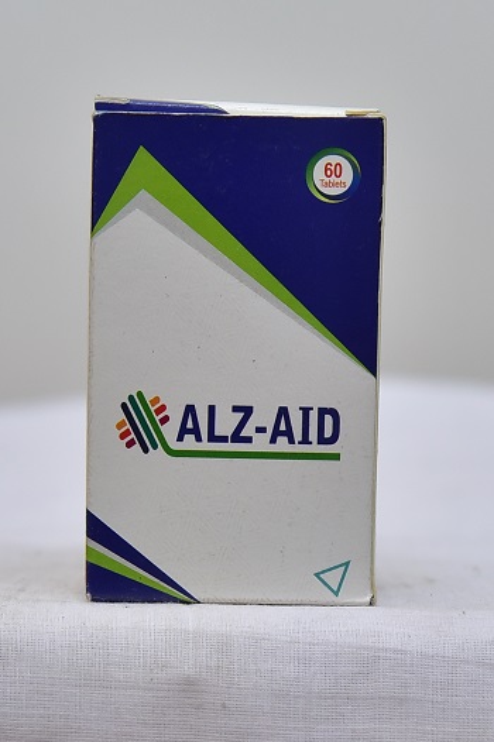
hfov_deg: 16.6
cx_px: 247
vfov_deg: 24.8
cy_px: 371
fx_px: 1690
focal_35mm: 82
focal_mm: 82
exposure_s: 1/125
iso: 1600
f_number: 4.5
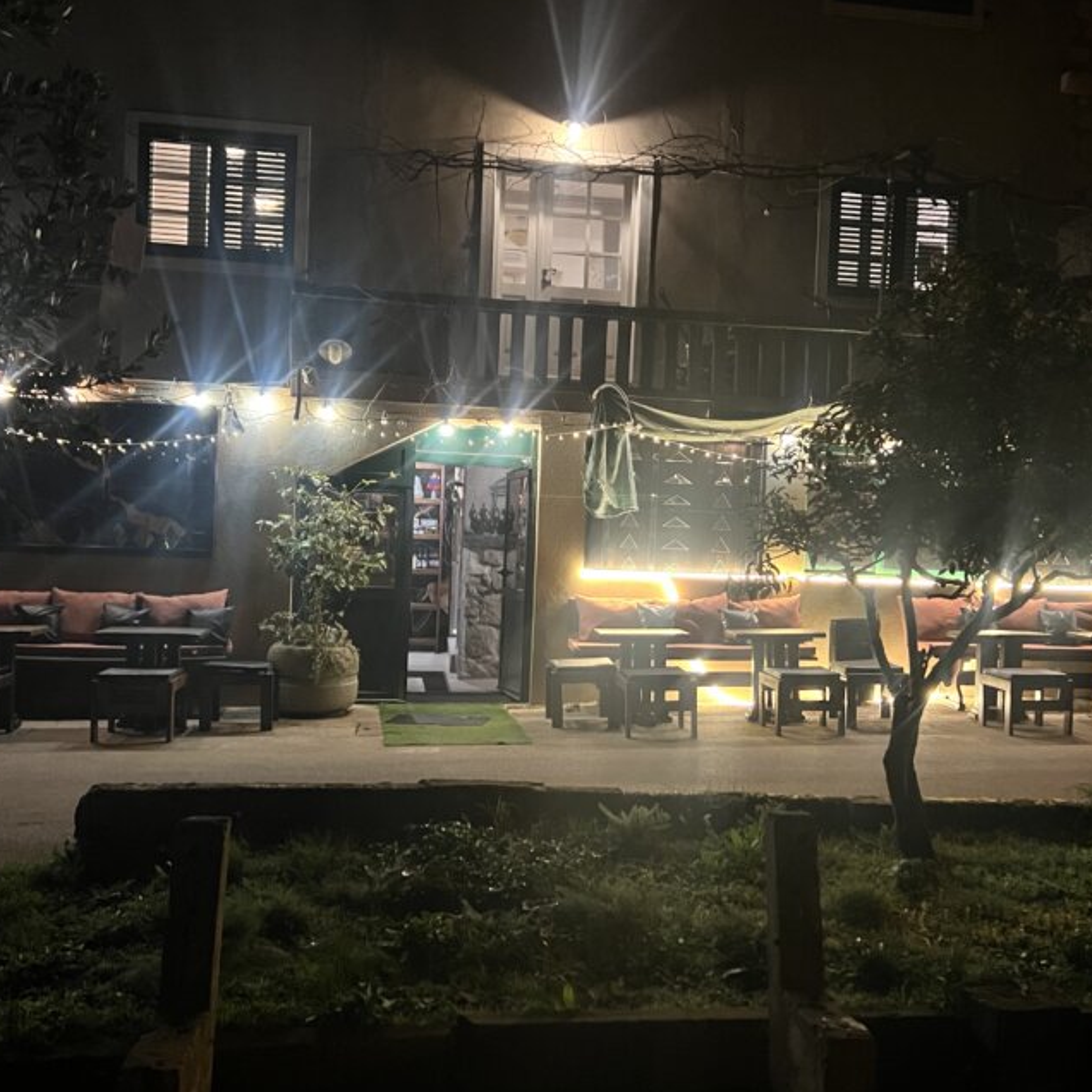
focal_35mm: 37
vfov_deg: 44.9
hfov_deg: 44.8
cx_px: 635
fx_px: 1321
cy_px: 534
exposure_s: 1/33
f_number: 1.5
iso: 640
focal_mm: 5.7
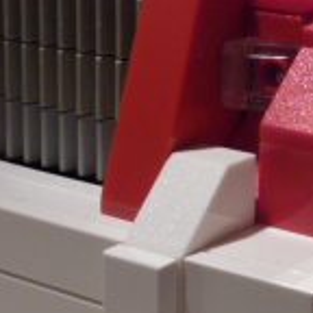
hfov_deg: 17.0
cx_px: 363
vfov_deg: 17.5
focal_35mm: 98
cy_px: 33
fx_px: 1003
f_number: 3.3
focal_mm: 4.1
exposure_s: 1/30
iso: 125
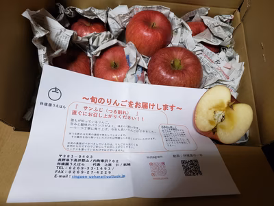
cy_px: 103
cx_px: 137
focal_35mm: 26
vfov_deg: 53.1
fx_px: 206
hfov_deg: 67.3
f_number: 1.5
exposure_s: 1/50
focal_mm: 4.3
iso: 250
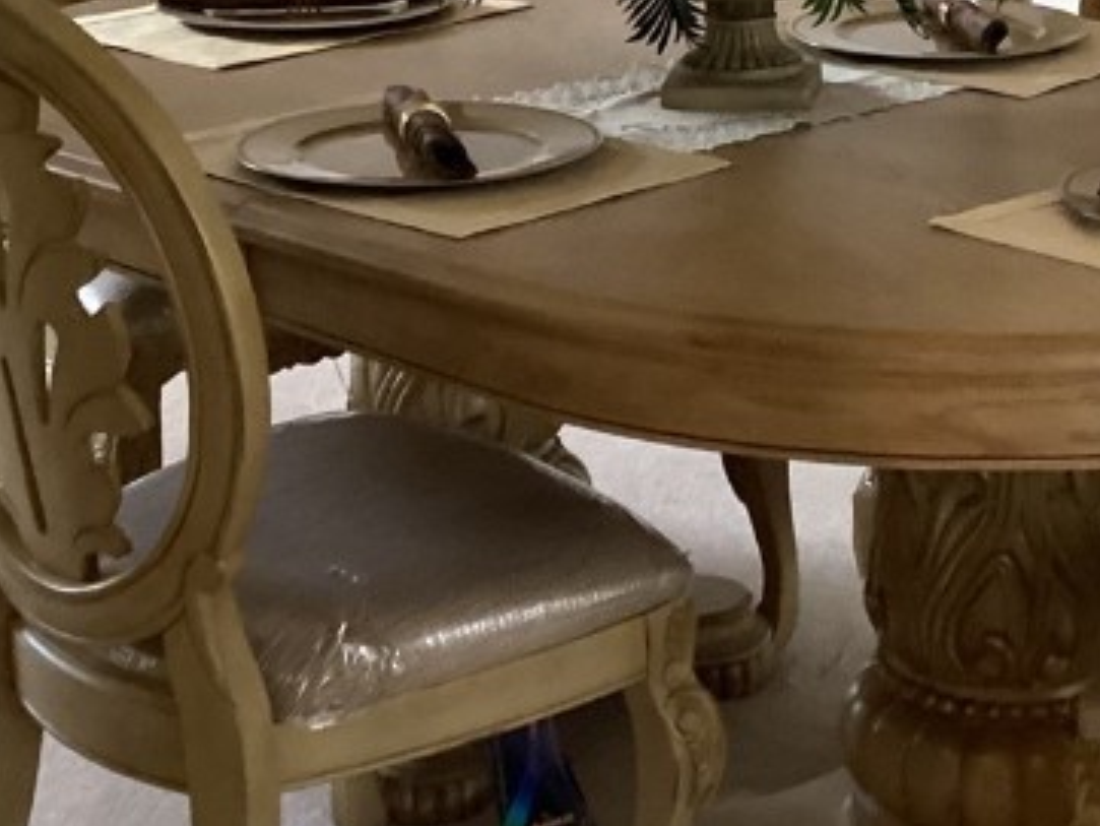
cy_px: 12
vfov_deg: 16.5
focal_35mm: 88
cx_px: 817
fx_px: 2797
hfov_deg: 22.1
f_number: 2.4
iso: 400
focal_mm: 3.3
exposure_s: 1/40
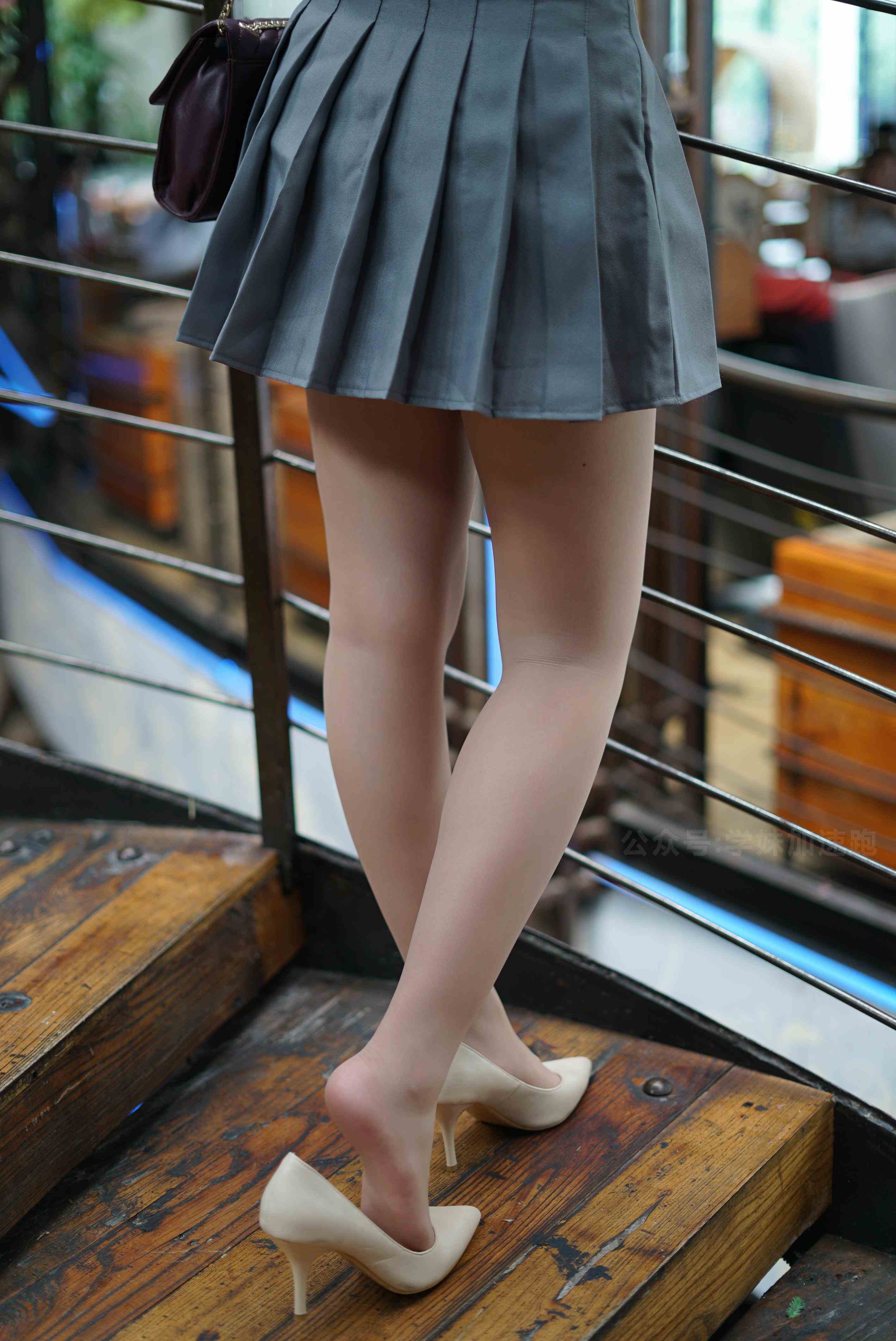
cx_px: 448
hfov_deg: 27.0
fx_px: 1864
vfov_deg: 39.6
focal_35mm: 50
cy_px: 670
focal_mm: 50
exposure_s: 1/100
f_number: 1.8
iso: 200
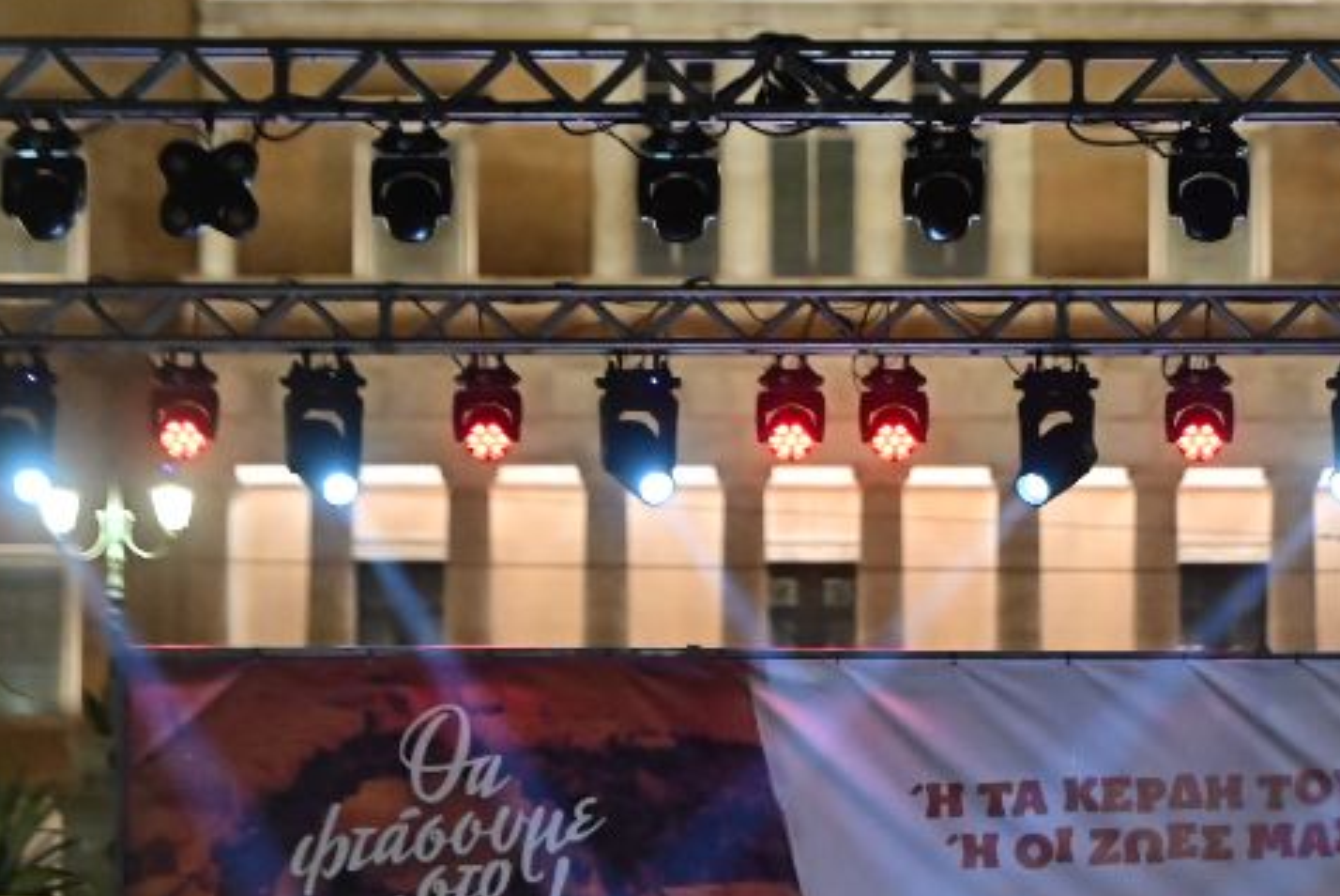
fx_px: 12663
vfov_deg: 4.0
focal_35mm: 340
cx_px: 845
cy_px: 318
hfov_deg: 6.1
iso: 10000
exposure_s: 1/200
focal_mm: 135
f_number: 2.8
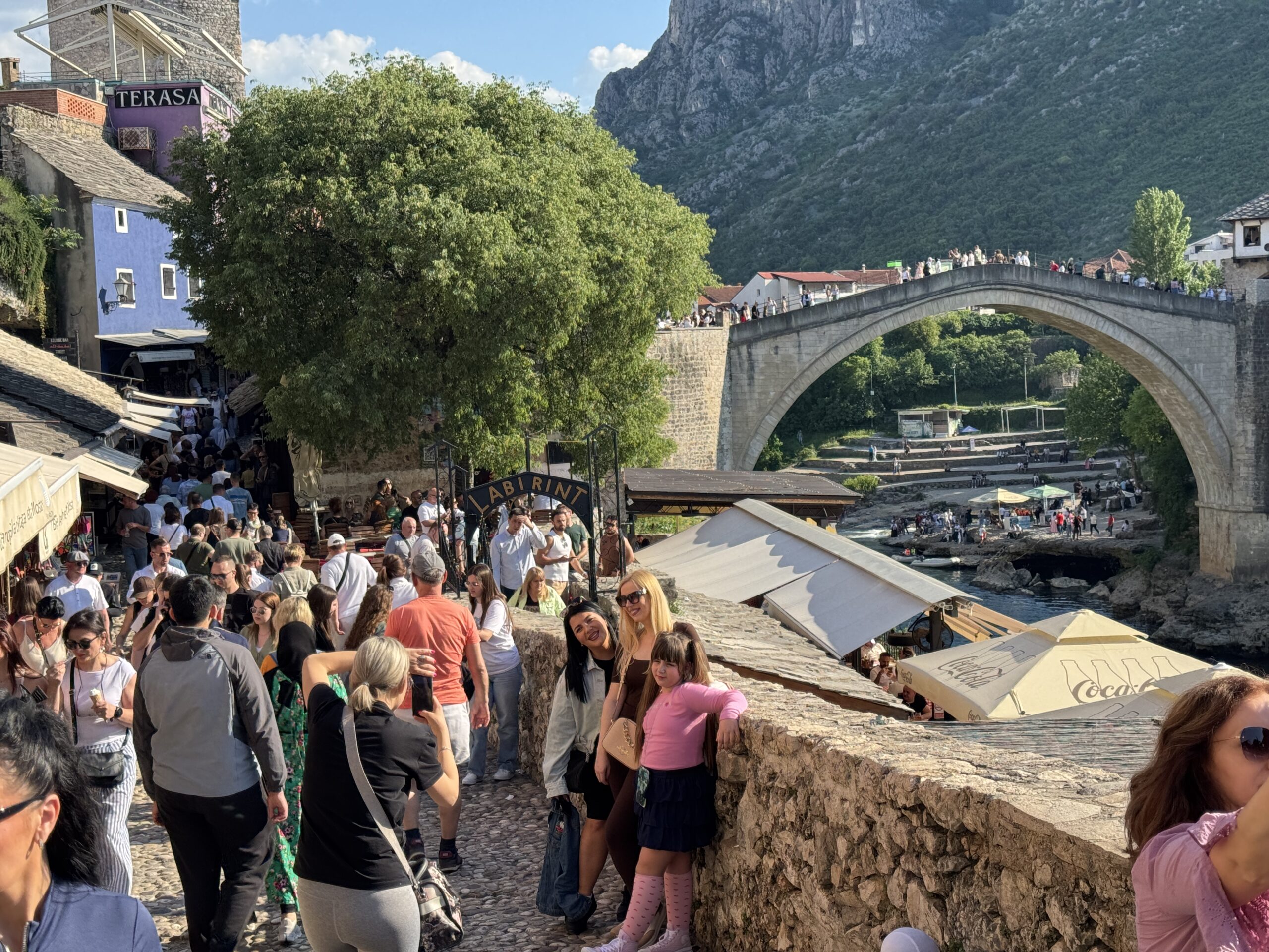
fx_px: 1760
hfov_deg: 39.7
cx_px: 634
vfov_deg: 30.3
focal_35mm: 48
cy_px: 476
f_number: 1.78
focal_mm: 6.76
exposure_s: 1/1818
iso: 64
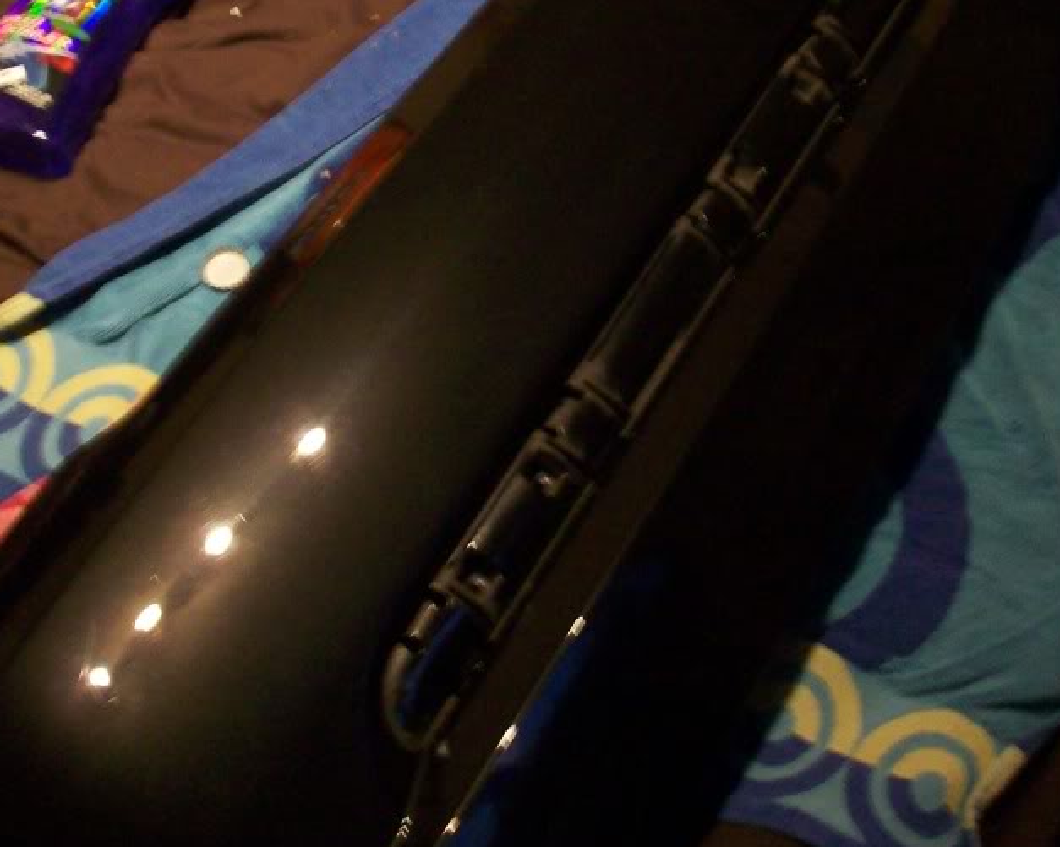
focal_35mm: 59
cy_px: 294
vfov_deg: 25.7
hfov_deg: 32.0
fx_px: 1850
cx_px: 568
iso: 200
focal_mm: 6.2
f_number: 2.8
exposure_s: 1/8
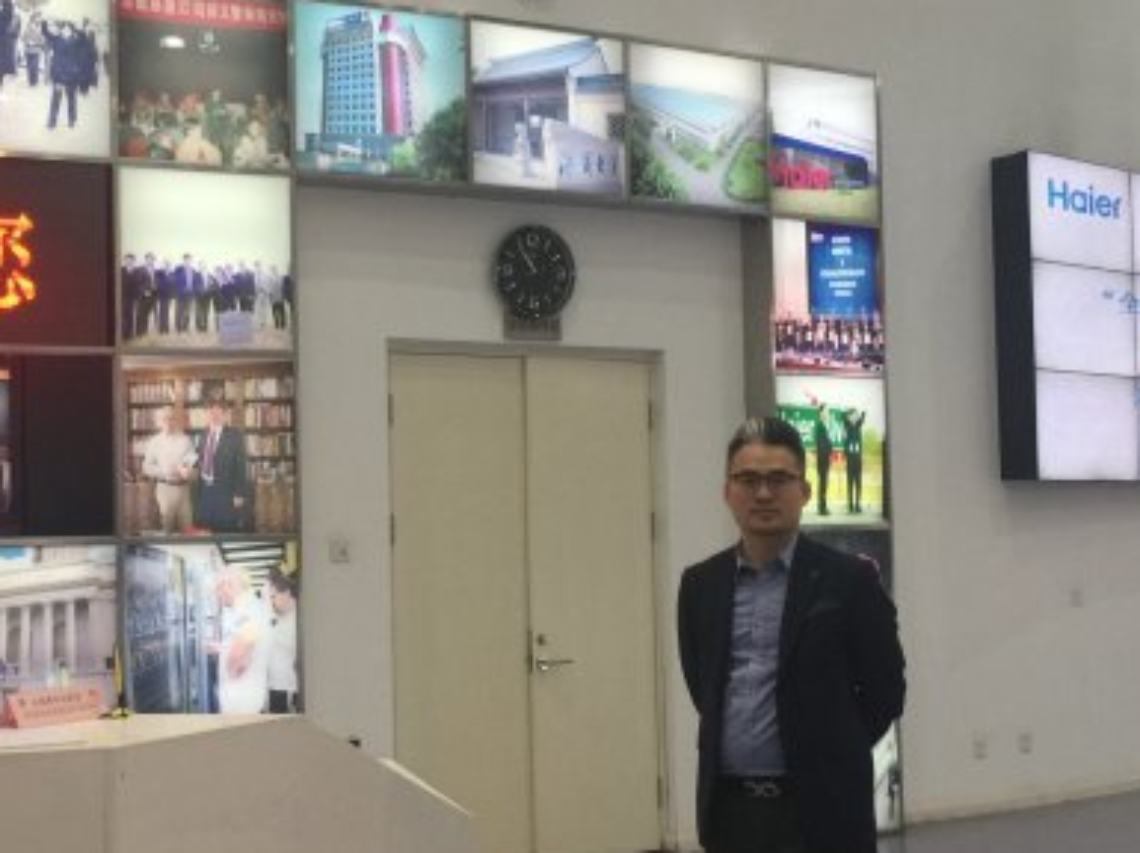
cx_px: 352
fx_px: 1711
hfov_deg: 36.4
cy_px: 472
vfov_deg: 28.0
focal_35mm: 52
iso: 50
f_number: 2.2
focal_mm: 4.15
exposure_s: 1/33
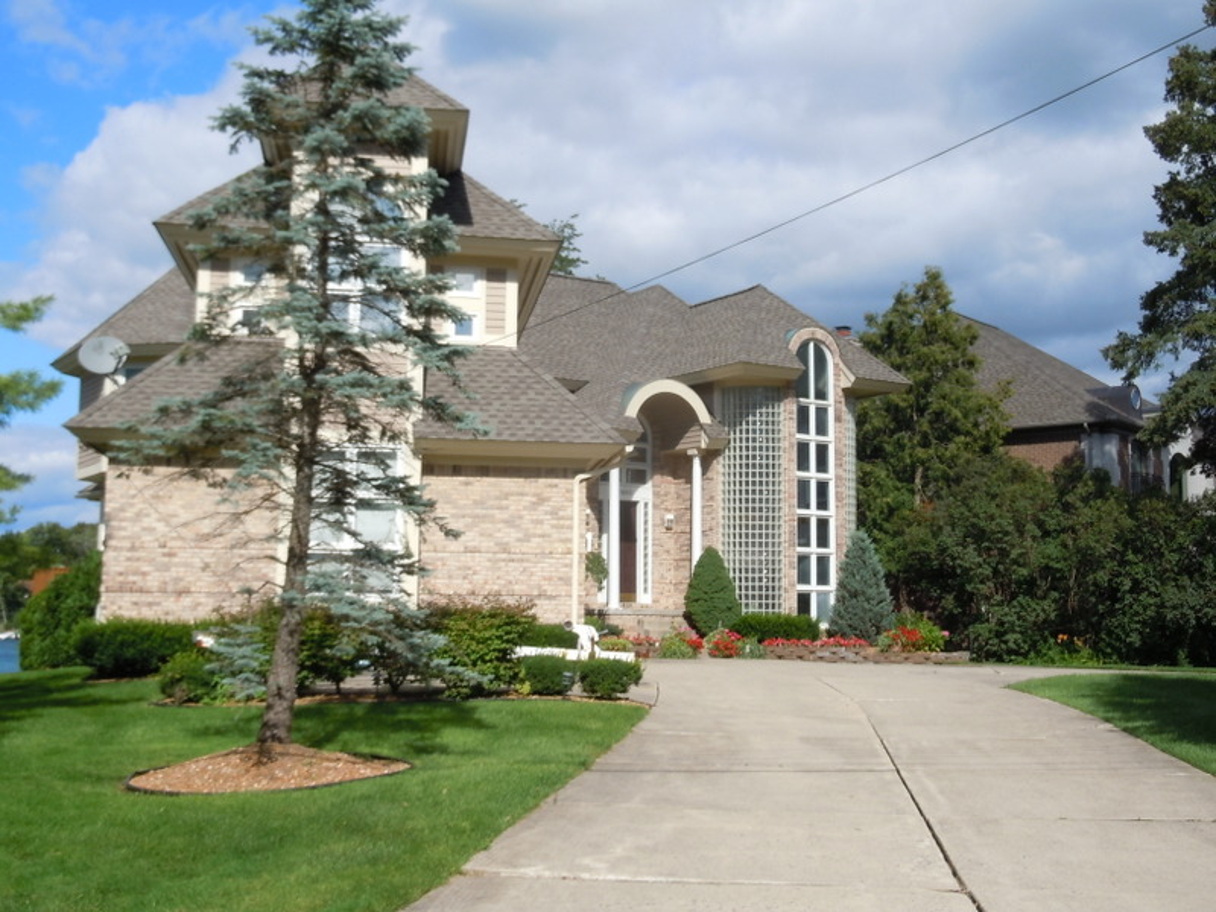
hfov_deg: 42.1
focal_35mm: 45
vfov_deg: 32.2
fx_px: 1581
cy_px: 456
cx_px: 608
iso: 100
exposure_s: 1/640
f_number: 4.6
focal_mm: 8.1
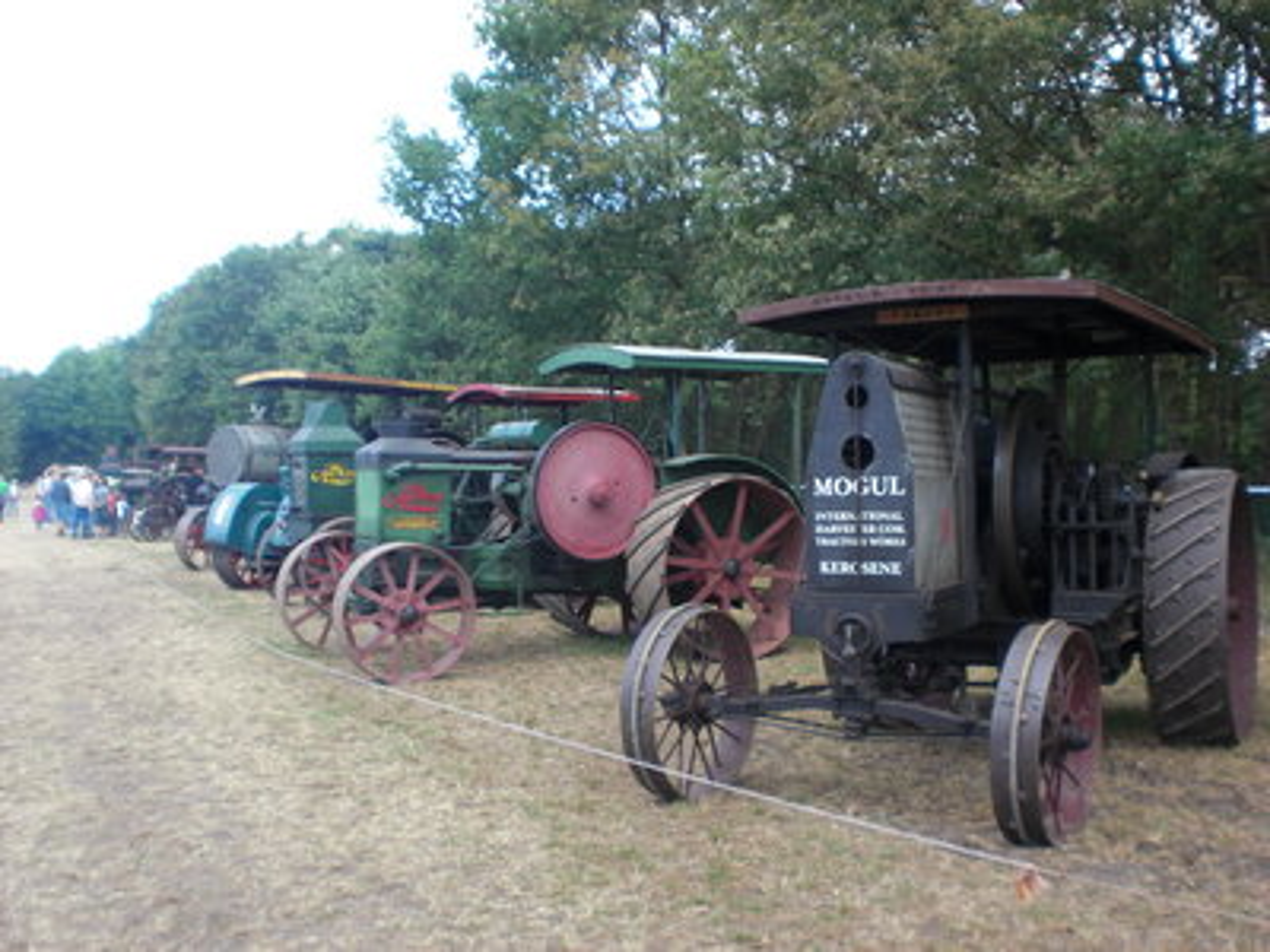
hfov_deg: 49.0
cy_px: 476
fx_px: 1394
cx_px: 635
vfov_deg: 37.7
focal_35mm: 38
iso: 64
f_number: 3.1
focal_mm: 6.3
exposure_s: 1/100
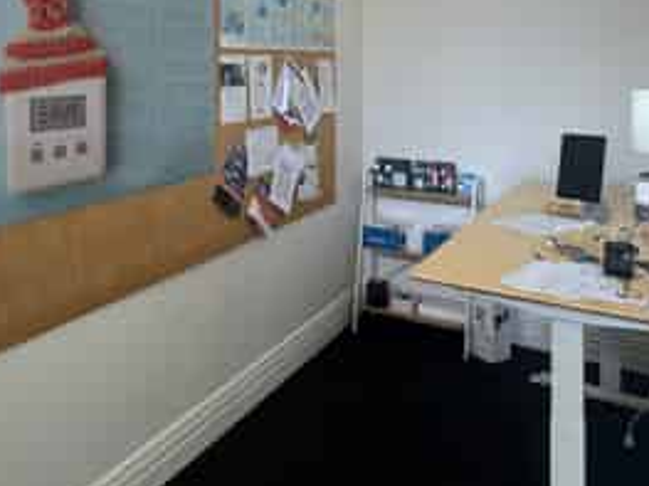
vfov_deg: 38.8
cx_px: 207
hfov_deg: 51.5
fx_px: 656
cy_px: 83
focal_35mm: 35
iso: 80
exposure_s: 1/103
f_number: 2.2
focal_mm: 2.22
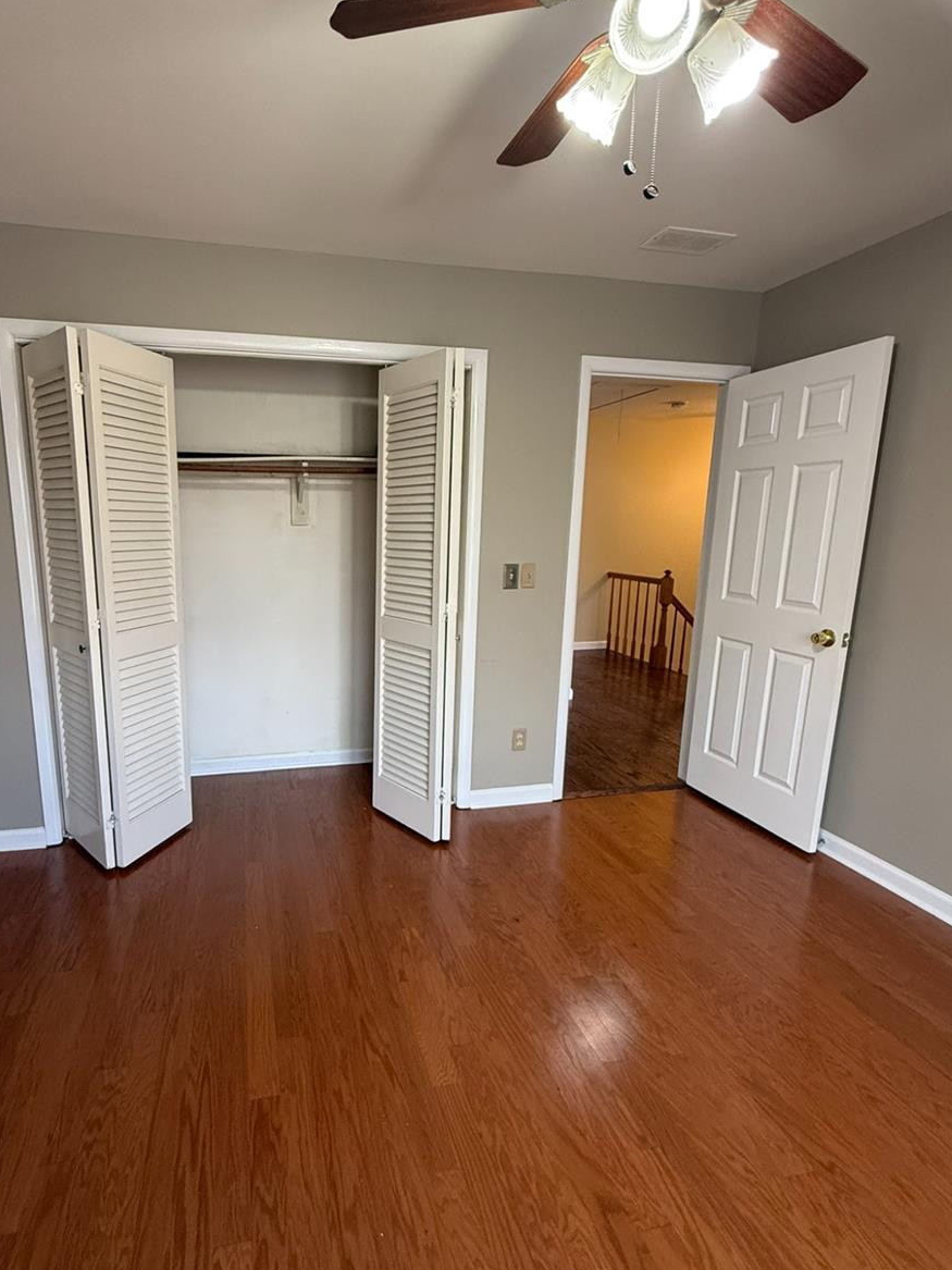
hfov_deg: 70.7
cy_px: 656
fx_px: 660
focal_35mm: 18
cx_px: 370
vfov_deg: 87.7
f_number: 2.2
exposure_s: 1/99
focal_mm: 2.22
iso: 250
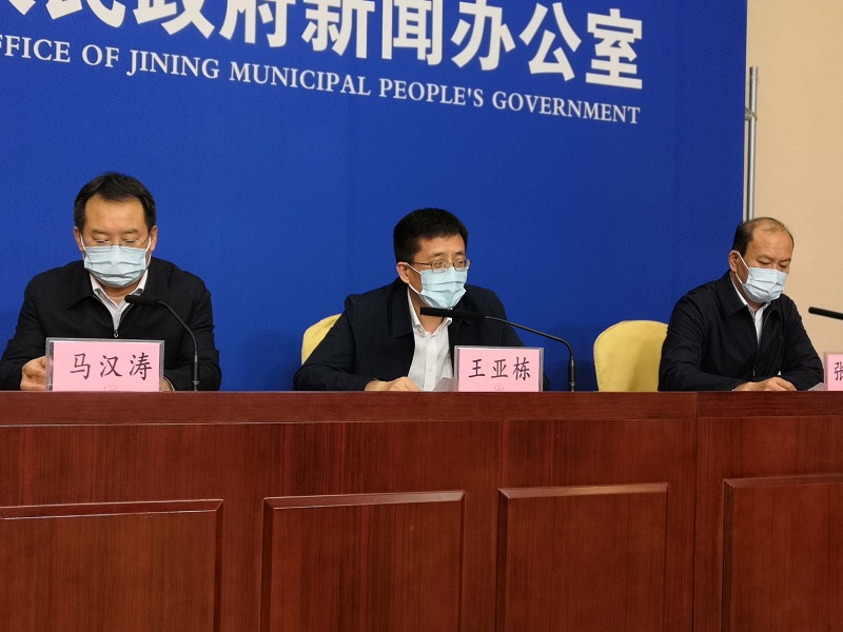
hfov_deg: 49.0
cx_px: 422
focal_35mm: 38
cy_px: 316
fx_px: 925
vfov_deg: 37.7
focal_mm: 3.95
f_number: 4
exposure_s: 1/33.3
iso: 320
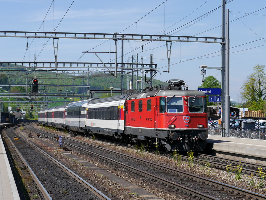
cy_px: 107
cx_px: 146
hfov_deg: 28.1
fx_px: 531
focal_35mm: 69
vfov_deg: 21.4
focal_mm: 31
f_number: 9
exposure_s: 1/320
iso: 160
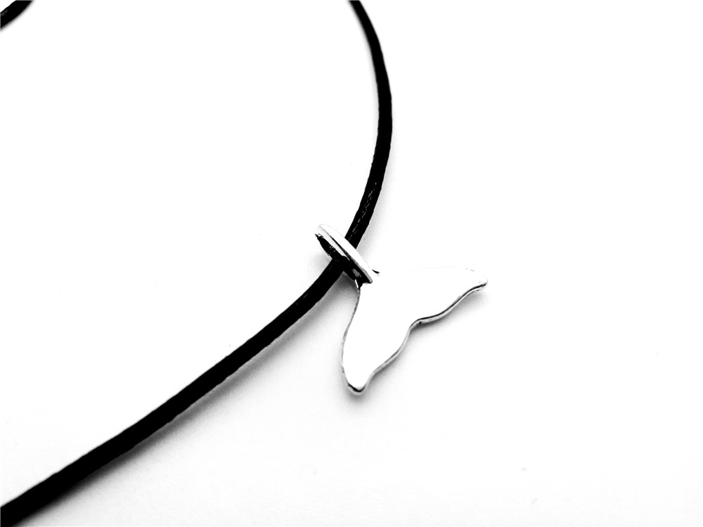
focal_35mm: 27
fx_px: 548
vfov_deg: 51.4
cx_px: 352
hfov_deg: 65.3
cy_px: 264
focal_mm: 4.5
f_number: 2.2
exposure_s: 1/368
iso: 50
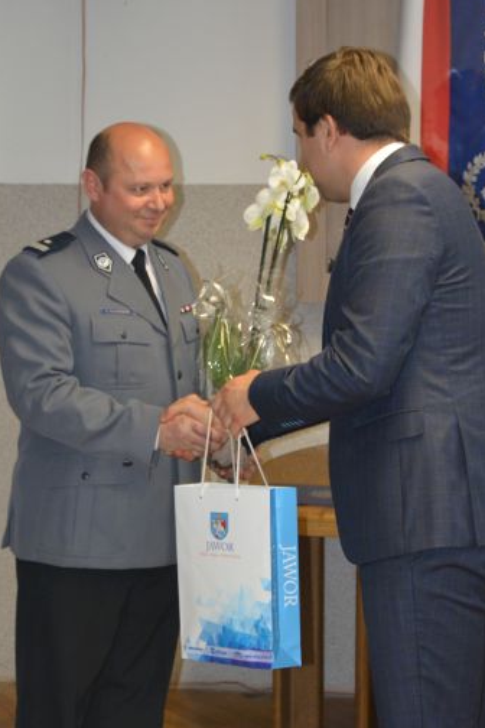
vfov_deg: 20.4
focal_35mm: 100
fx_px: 2021
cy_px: 390
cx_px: 229
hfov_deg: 13.7
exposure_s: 1/60
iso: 1600
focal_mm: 48
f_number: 4.8
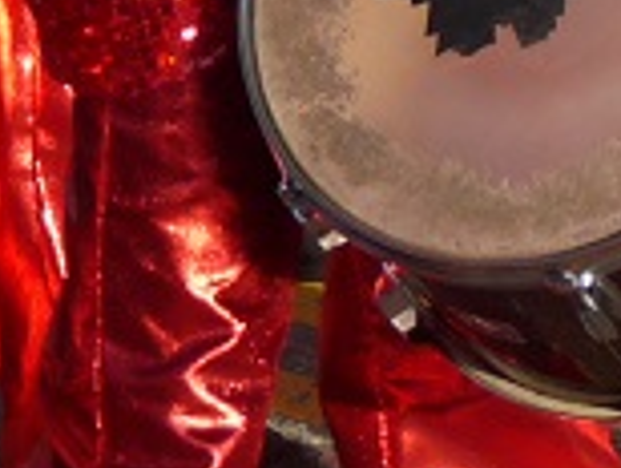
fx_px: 11769
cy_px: -835
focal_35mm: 655
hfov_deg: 3.0
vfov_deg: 2.3
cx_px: 274
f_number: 3.6
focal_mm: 18
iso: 100
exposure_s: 1/160
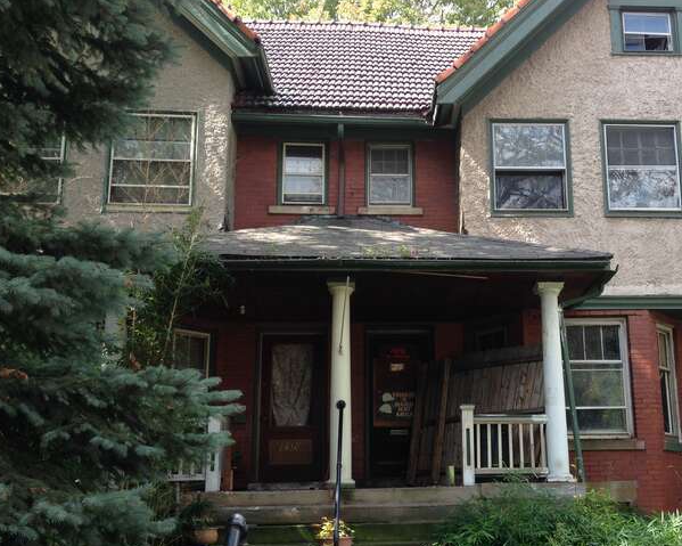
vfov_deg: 34.8
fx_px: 868
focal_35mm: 43
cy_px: 319
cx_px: 446
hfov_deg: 42.4
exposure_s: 1/191
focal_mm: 4.12
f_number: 2.4
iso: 50
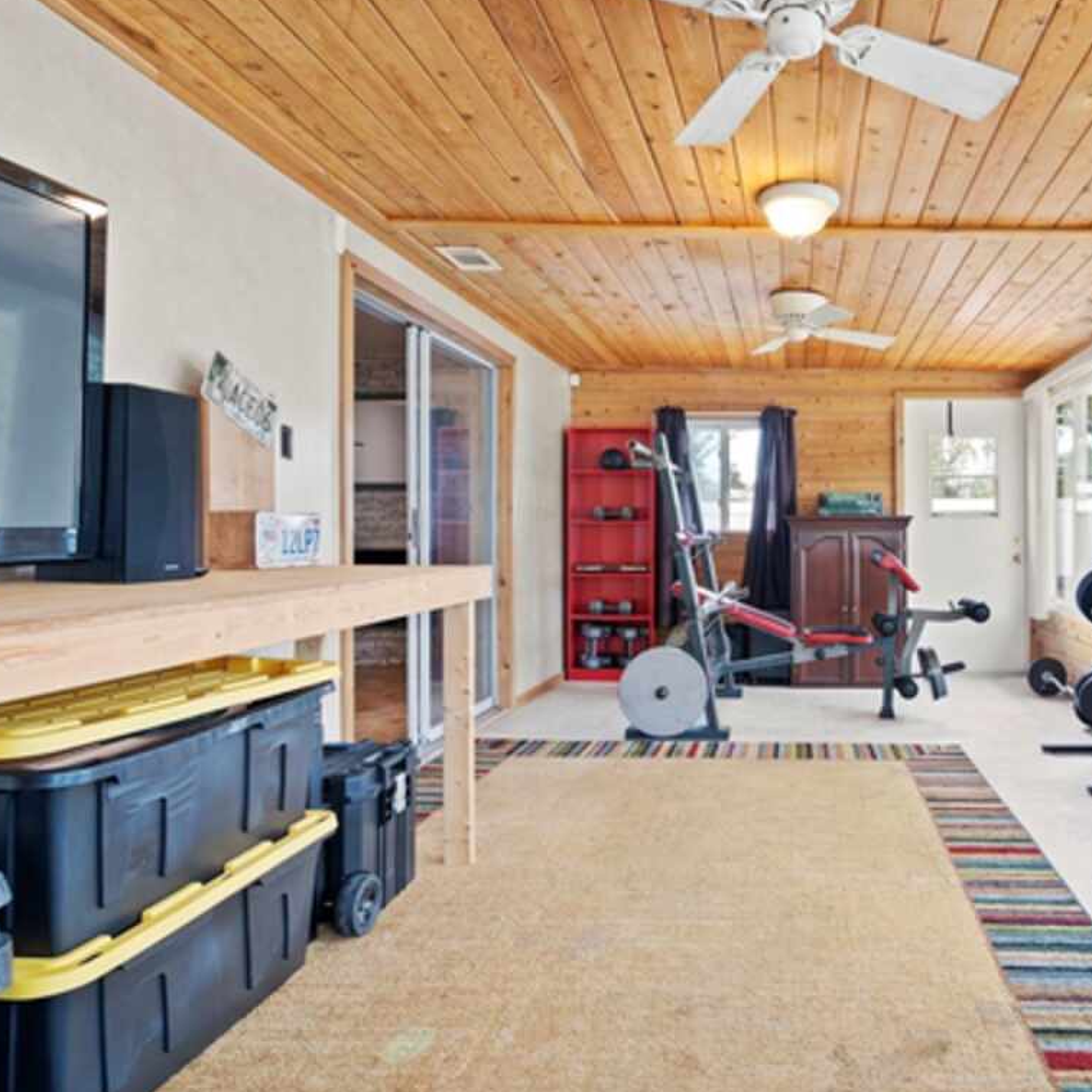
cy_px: 513
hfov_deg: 64.7
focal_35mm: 23
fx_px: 821
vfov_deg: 67.2
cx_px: 767
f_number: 8
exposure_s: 1
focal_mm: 16
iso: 400
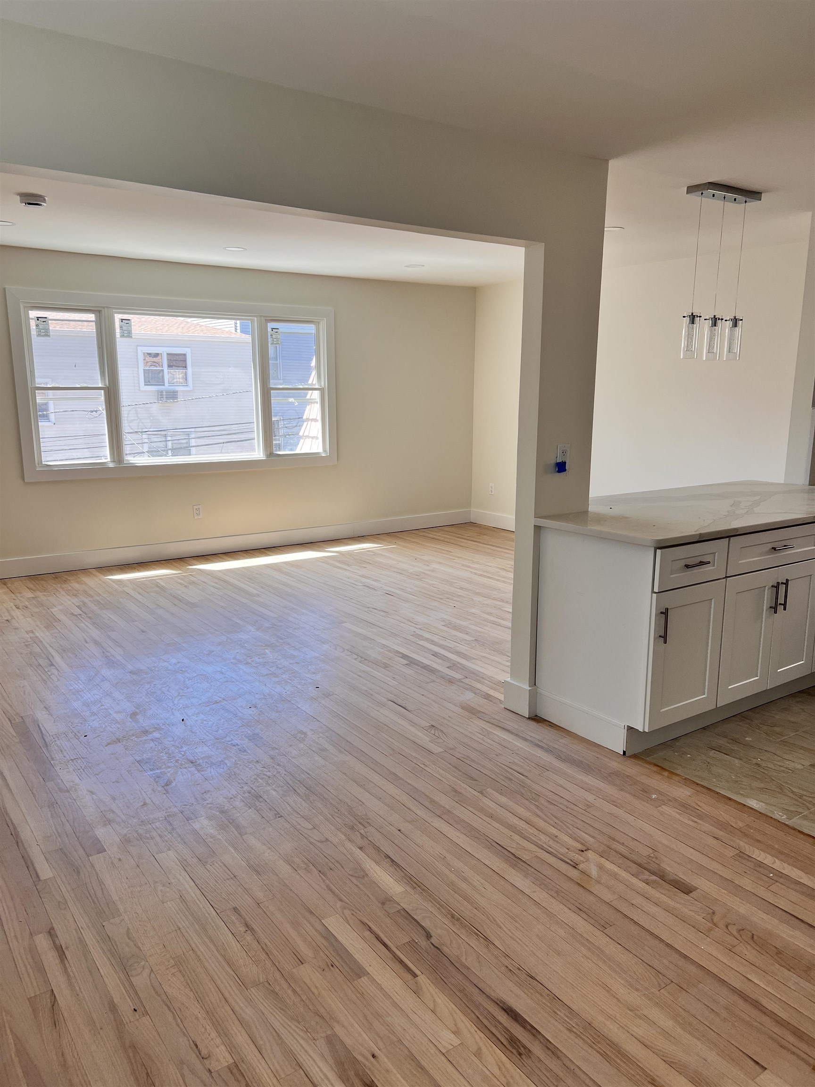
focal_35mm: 26
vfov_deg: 67.3
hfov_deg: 53.1
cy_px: 544
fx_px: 816
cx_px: 408
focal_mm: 5.7
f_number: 1.5
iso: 40
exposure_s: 1/216
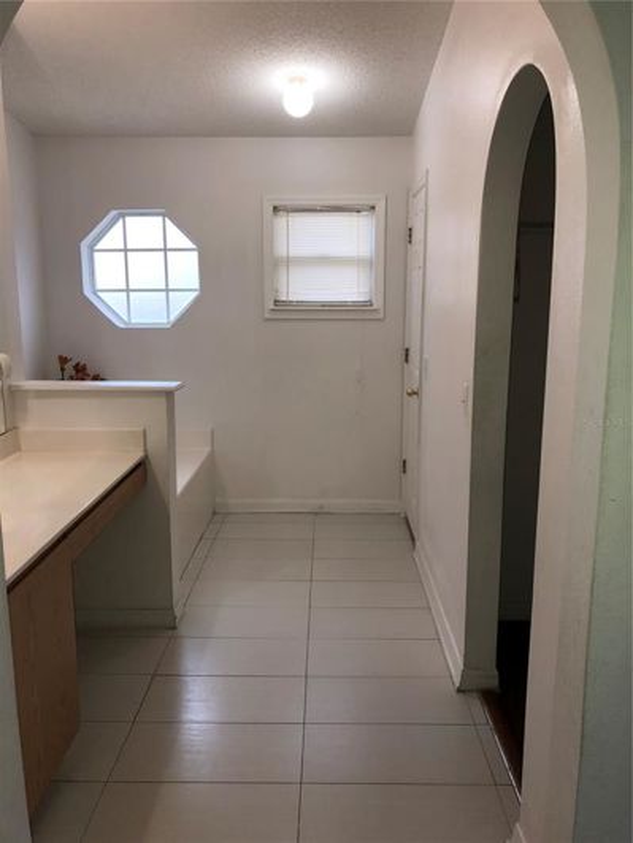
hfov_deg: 49.7
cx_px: 316
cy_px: 422
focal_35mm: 28
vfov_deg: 63.4
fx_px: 683
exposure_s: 1/90
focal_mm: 3.99
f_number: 1.8
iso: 40
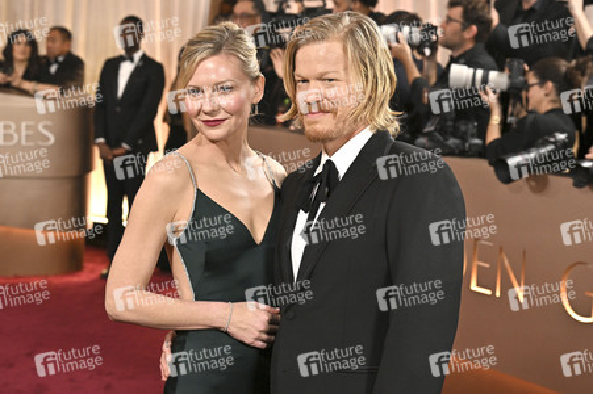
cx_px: 296
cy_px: 197
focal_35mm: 73
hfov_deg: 27.7
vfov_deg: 18.6
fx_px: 1202
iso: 2500
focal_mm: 73
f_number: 5.6
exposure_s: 1/320
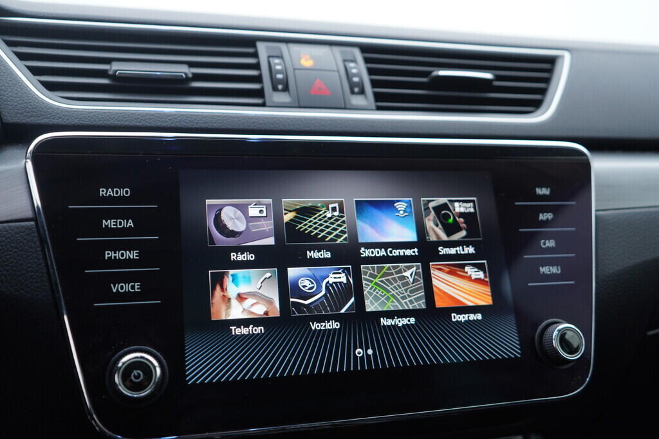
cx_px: 330
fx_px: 659
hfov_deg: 53.1
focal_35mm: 36
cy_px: 220
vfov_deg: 36.9
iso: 125
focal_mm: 24
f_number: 2.8
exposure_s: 1/40
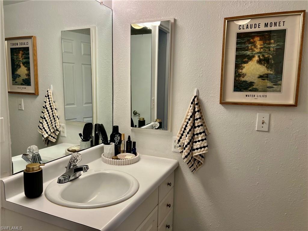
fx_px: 231
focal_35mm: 26
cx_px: 154
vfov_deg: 53.1
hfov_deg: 67.3
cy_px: 116
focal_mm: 5.7
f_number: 1.5
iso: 64
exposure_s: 1/120
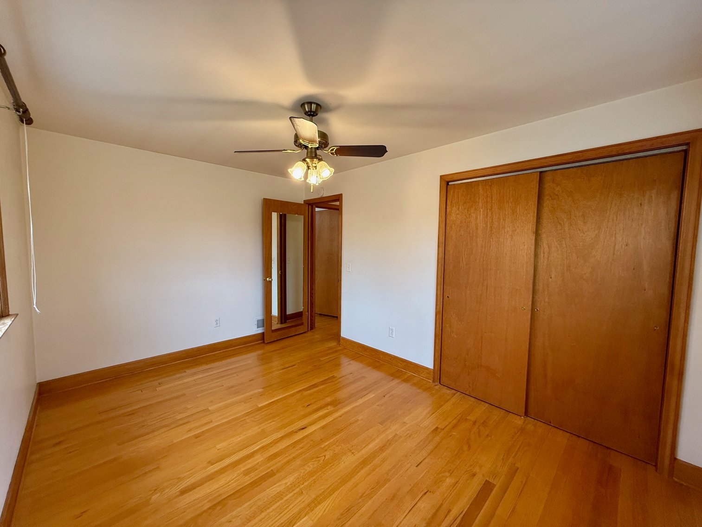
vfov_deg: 85.7
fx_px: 284
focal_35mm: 14
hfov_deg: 102.1
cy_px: 264
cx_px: 351
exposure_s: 1/120
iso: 320
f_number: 2.2
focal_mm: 2.22
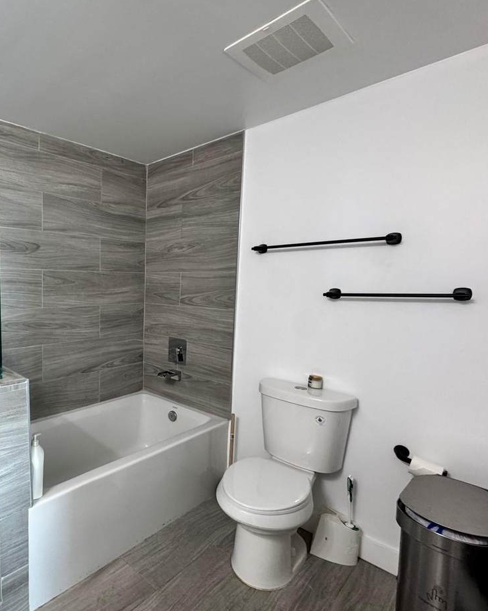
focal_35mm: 19
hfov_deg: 63.8
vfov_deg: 83.3
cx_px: 88
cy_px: 311
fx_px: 343
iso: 250
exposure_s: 1/120
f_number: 2.2
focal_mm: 2.22
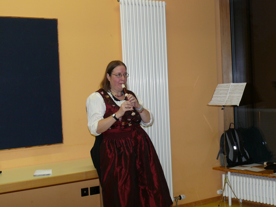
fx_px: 558
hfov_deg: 27.8
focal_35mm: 70
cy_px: 104
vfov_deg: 21.0
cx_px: 138
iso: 160
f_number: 3.2
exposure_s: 1/30
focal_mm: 11.8
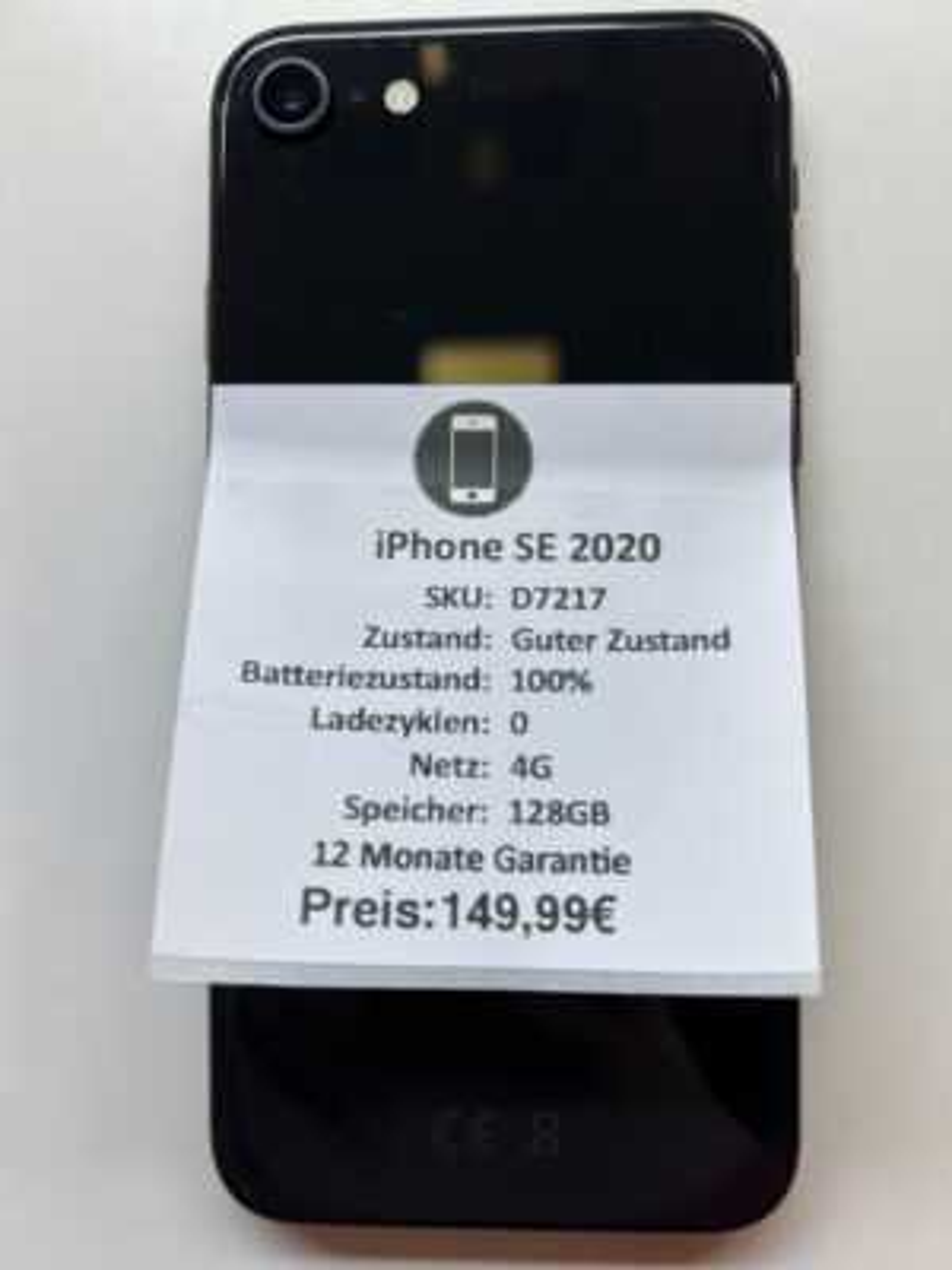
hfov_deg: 53.1
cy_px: 635
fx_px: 953
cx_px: 476
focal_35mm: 26
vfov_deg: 67.3
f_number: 1.5
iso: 40
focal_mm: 5.7
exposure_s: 1/204
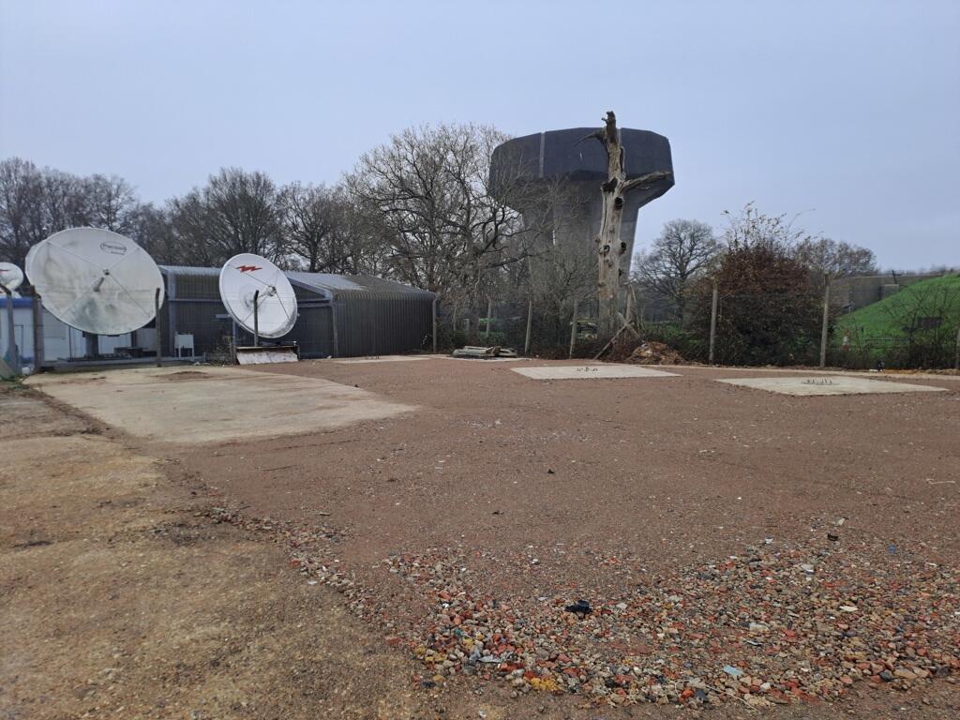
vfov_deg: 54.9
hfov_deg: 69.4
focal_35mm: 25
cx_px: 480
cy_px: 360
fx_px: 693
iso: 32
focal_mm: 4.65
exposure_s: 1/161
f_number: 1.8
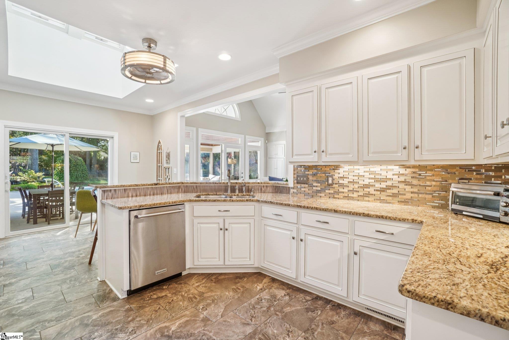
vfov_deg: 77.3
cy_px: 170
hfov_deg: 100.4
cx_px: 254
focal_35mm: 15
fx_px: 212
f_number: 8
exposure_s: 1/20
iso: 400
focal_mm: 10
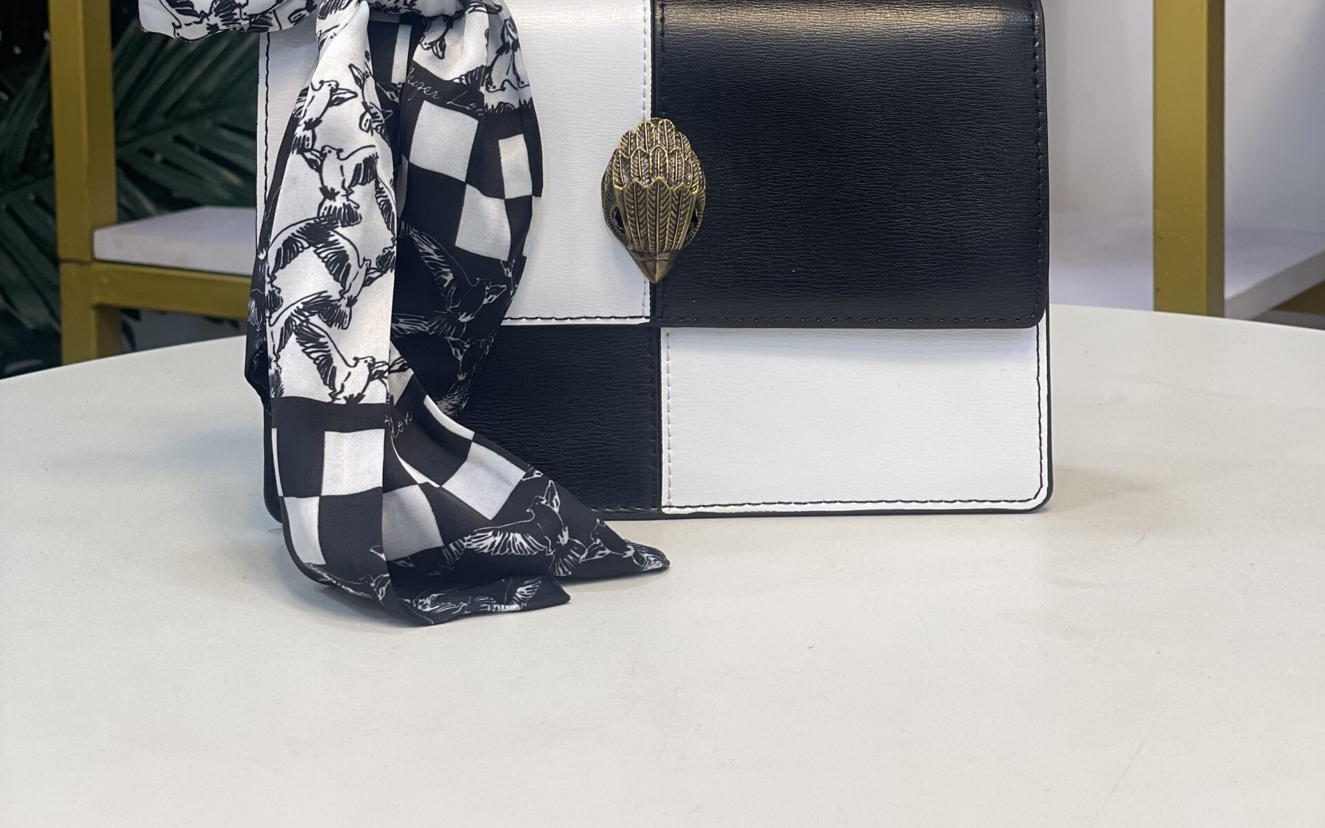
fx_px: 2672
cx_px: 665
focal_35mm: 74
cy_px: 82
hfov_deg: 27.8
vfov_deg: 17.4
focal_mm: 6
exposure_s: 1/100
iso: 50
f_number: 2
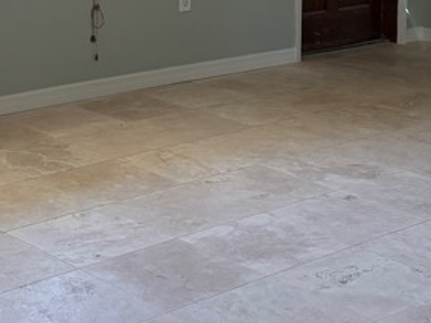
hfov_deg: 20.8
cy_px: -76
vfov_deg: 15.1
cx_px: 155
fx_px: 1170
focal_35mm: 94
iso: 100
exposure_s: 1/120
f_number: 1.6
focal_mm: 5.96
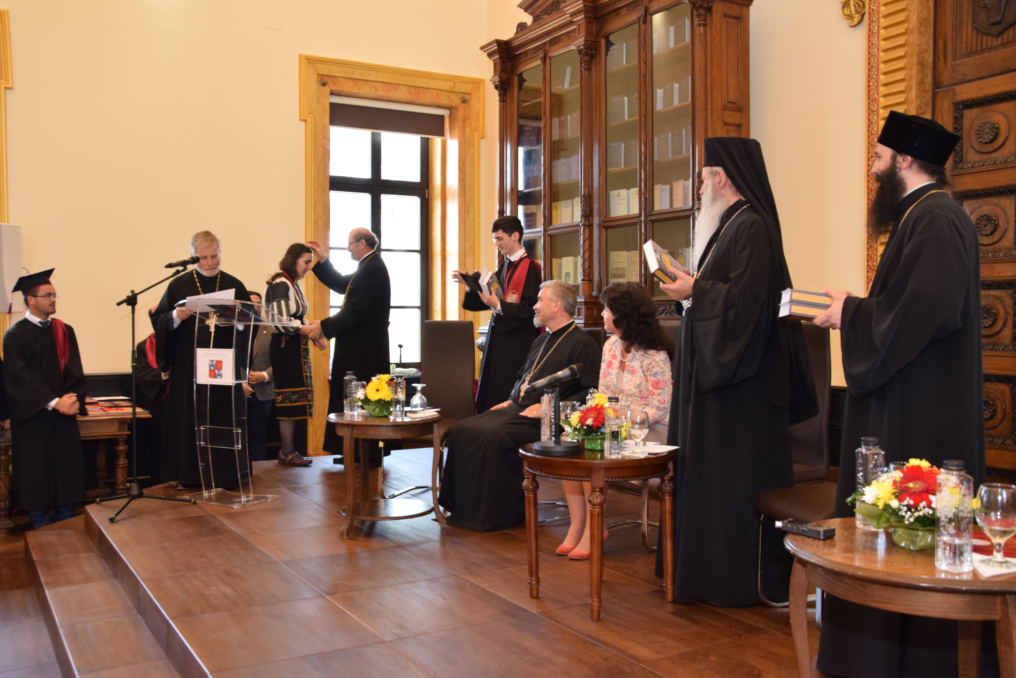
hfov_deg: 57.2
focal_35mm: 33
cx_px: 508
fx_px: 932
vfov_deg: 40.0
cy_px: 339
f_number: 5.6
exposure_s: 1/60
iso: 1000
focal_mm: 22
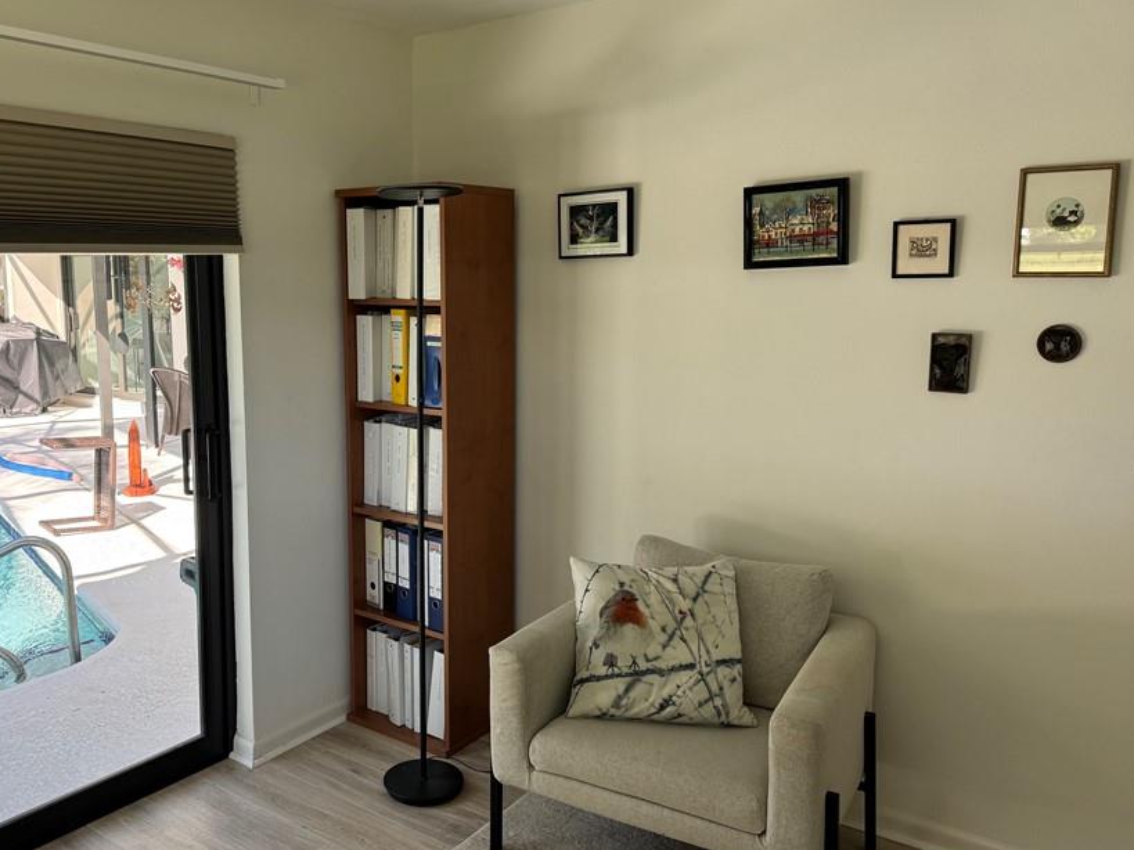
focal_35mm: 30
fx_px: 983
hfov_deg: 59.3
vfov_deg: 46.8
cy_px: 418
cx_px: 432
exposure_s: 1/156
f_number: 1.78
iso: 80
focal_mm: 6.76
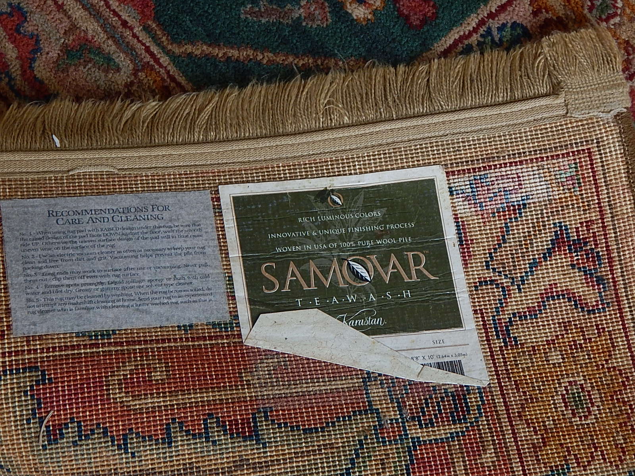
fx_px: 1266
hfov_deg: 28.2
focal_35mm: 69
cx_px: 318
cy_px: 238
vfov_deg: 21.3
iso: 160
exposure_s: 1/30
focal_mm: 12.3
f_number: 4.1
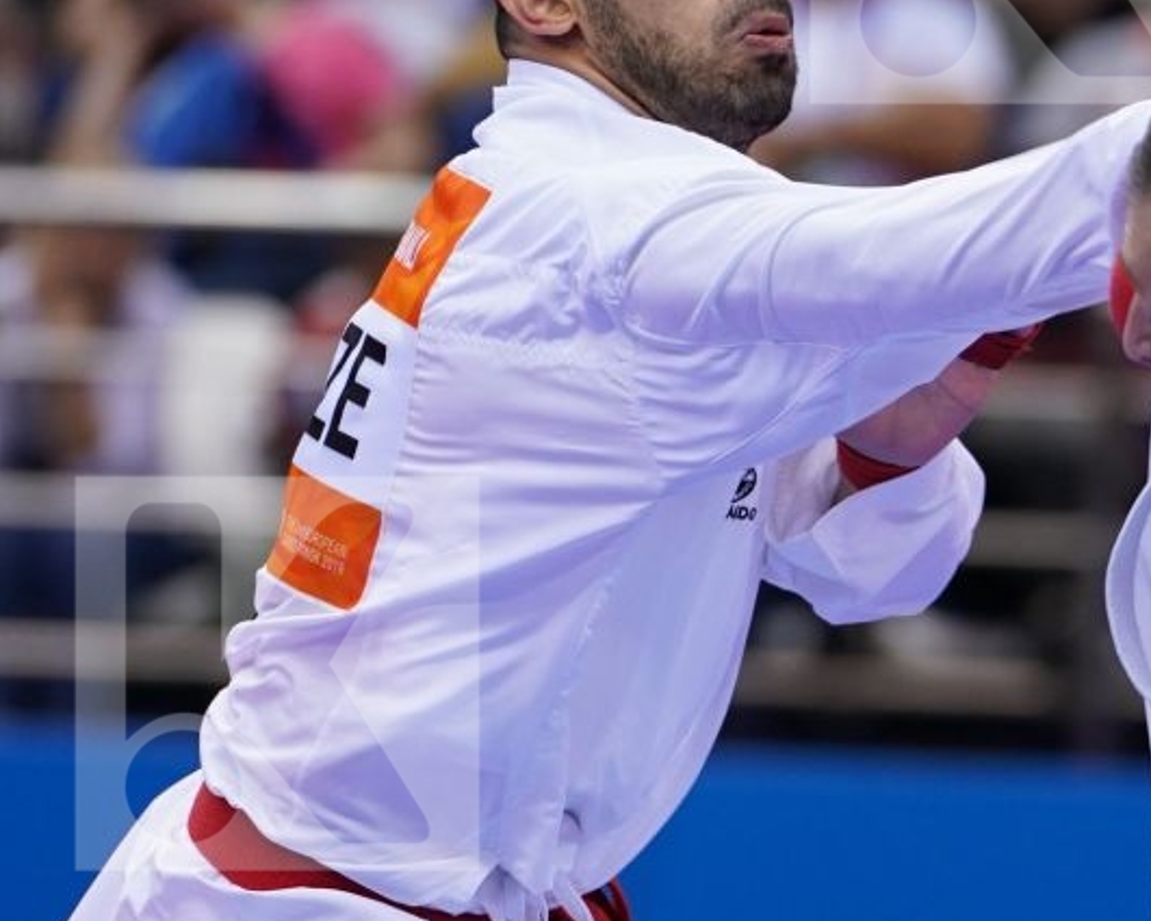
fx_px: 21669
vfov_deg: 2.4
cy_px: 674
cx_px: 1012
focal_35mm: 636
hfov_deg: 3.0
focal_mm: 200
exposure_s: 1/1000
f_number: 2.8
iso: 1250
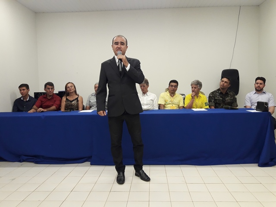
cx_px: 138
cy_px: 104
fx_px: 223
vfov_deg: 49.7
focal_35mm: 28
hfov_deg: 63.4
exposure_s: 1/40
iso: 100
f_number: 1.9
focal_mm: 3.7
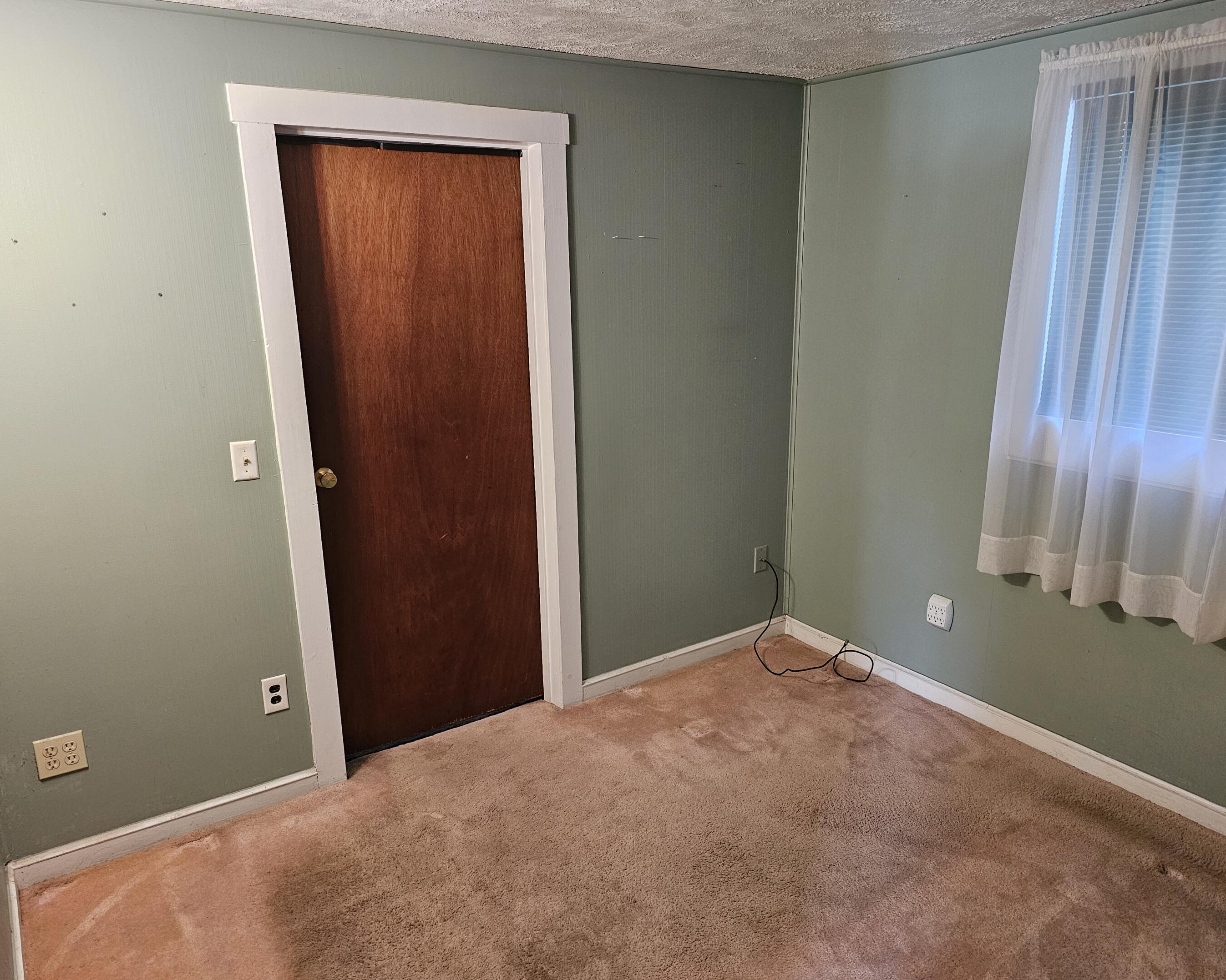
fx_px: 907
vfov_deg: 56.8
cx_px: 609
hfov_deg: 68.1
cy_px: 506
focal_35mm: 25
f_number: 1.7
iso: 800
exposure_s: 1/120
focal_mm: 6.3
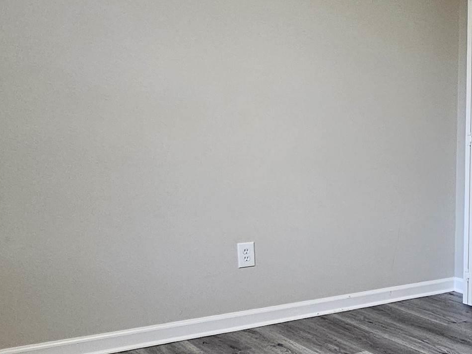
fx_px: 573
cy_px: 236
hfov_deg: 35.1
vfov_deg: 34.0
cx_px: 572
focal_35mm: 42
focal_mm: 2.2
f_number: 2.2
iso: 320
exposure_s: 1/77.4
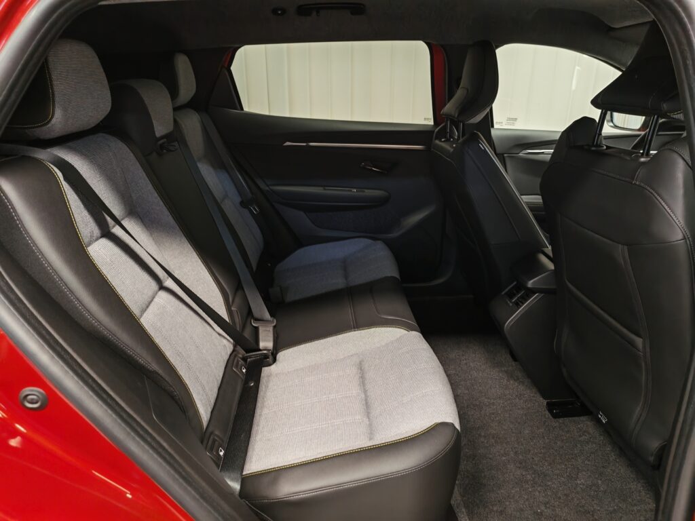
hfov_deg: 73.9
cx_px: 348
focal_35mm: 23
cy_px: 260
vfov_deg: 58.9
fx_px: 462
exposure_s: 1/50
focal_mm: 5.4
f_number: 1.6
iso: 320
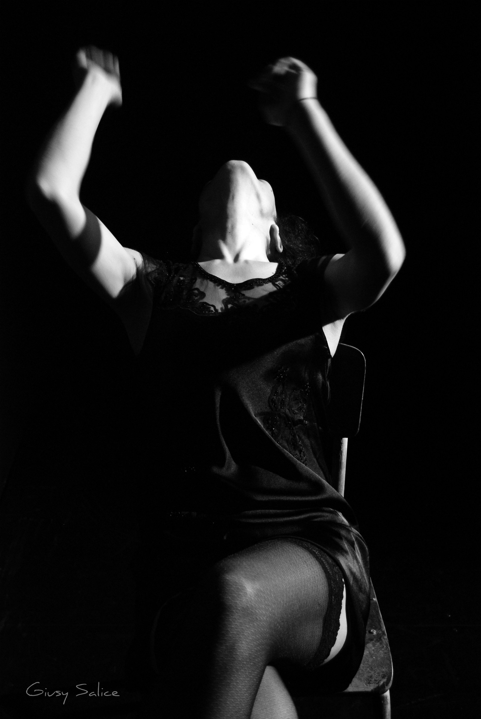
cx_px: 240
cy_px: 360
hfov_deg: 28.2
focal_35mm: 48
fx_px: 959
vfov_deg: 41.1
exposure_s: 1/40
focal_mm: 32
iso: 800
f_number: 4.5
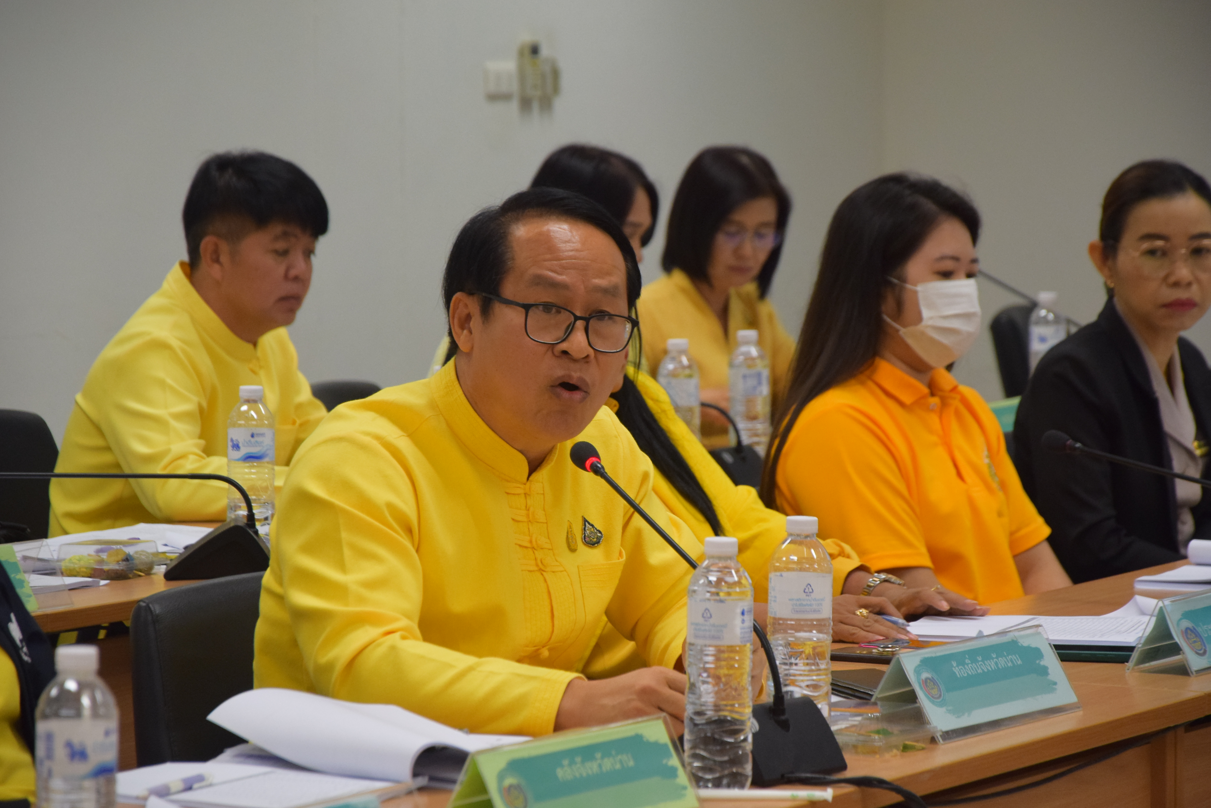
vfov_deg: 8.7
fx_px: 5299
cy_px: 404
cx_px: 606
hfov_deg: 13.0
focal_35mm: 158
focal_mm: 105
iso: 1600
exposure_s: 1/125
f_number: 5.6
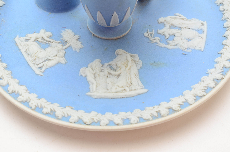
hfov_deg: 28.1
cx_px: 115
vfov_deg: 18.8
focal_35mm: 72
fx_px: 459
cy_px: 76
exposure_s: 1/160
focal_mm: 48
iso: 100
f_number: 20
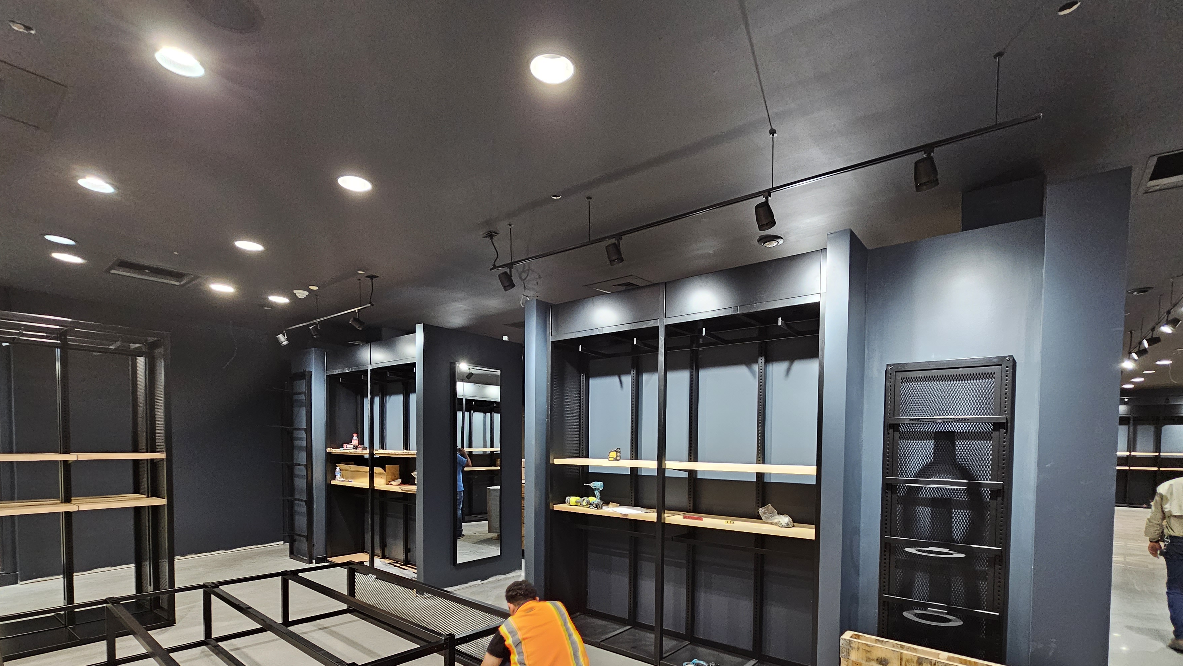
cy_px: 463
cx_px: 601
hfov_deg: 99.4
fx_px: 502
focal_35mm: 16
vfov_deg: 64.7
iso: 320
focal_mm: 2.2
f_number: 2.2
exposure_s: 1/60
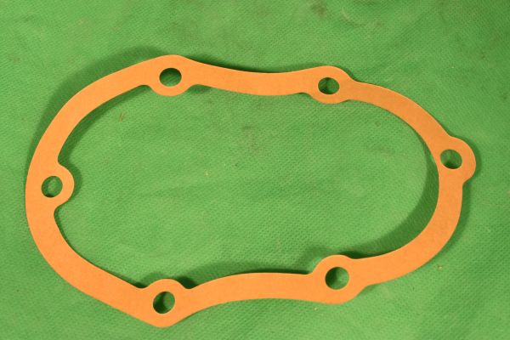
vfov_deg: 20.2
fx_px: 956
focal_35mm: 68
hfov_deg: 29.9
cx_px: 255
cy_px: 170
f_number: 16
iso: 1250
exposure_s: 1/80
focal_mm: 45
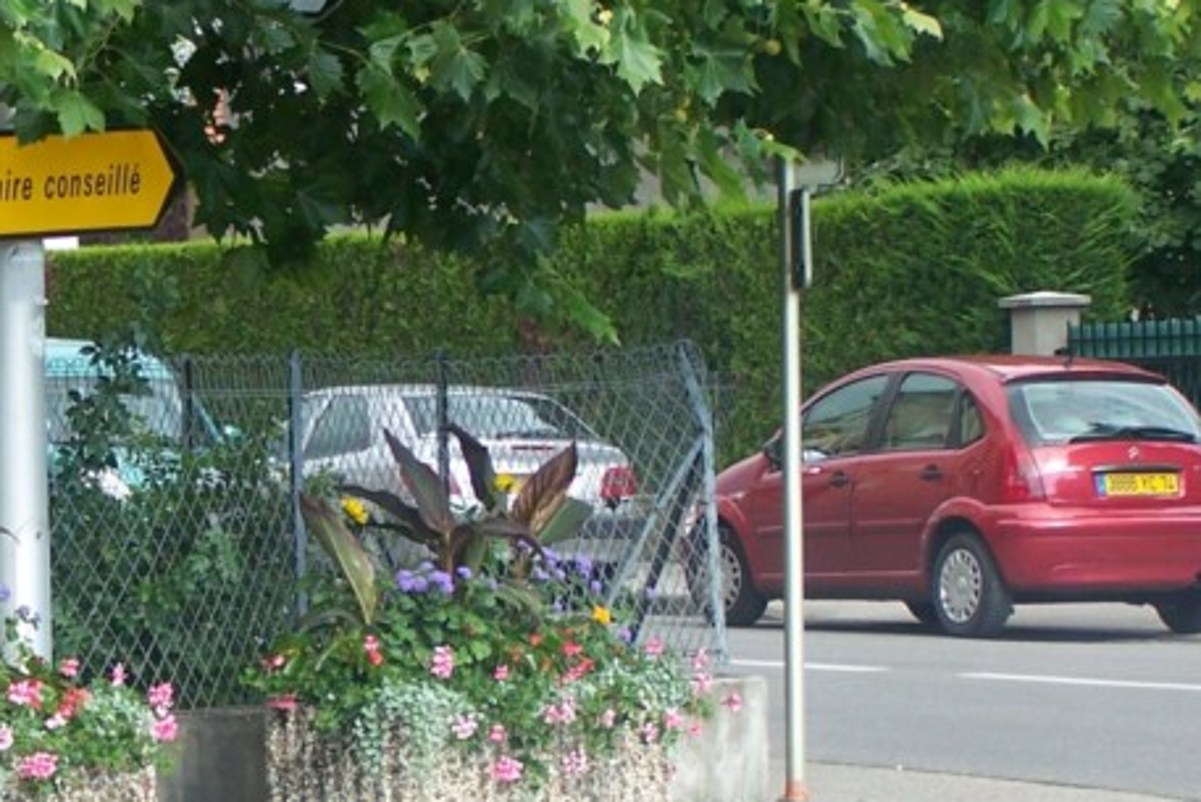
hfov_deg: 9.4
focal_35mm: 219
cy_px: 623
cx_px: 152
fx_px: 7308
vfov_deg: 6.3
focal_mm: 15.6
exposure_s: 1/250
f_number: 3.2
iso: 80
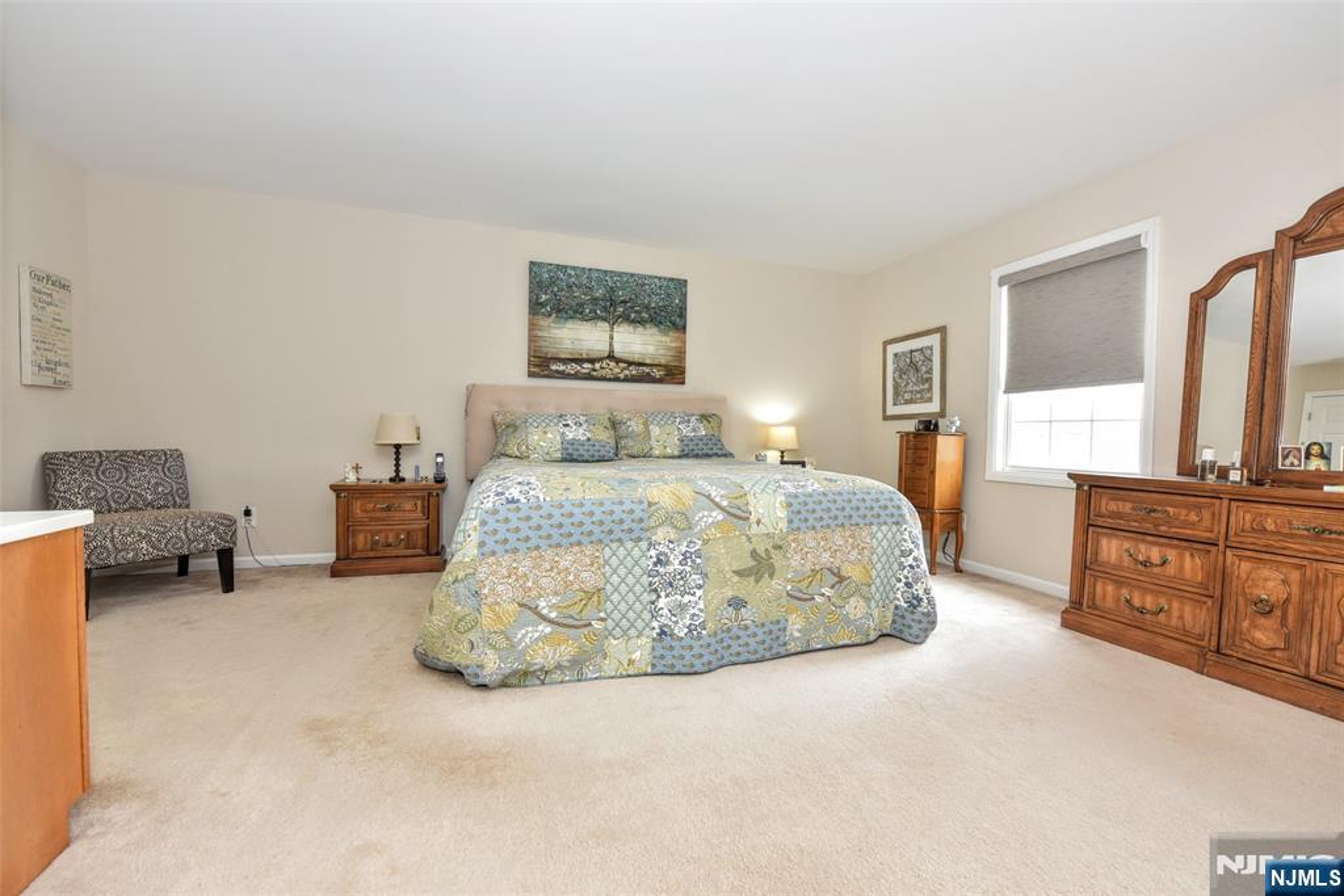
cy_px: 448
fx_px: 560
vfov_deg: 77.3
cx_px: 672
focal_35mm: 15
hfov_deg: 100.4
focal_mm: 15
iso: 800
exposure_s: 1/80
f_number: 4.5
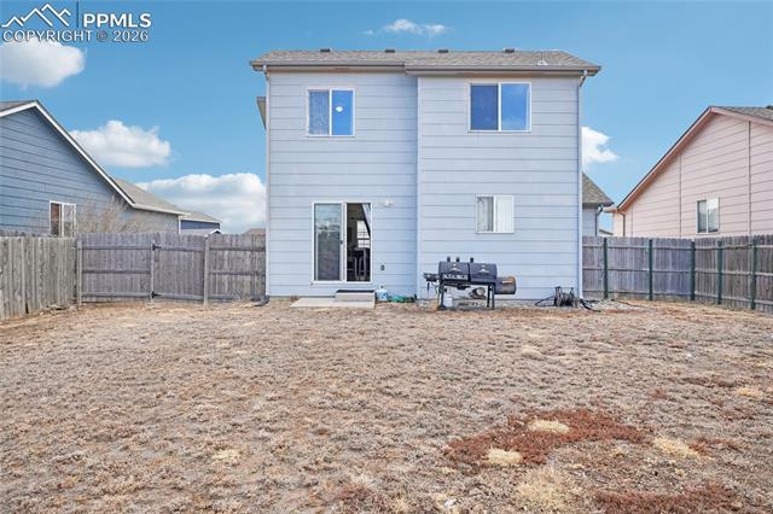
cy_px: 257
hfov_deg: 73.1
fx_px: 521
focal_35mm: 24
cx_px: 386
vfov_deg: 52.5
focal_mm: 16.2
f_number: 8
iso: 800
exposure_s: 1/640
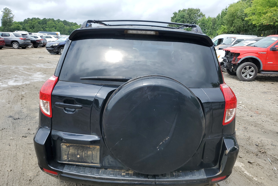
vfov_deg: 46.2
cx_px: 137
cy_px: 108
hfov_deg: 65.5
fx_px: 216
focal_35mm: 28
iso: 50
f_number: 1.5
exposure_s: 1/1667
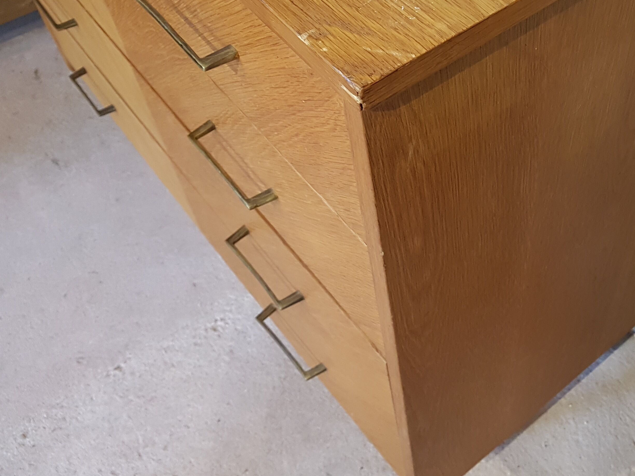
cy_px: 163
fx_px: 789
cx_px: 474
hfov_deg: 42.5
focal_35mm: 43
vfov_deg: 33.3
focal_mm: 4.2
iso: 200
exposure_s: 1/25
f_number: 1.7
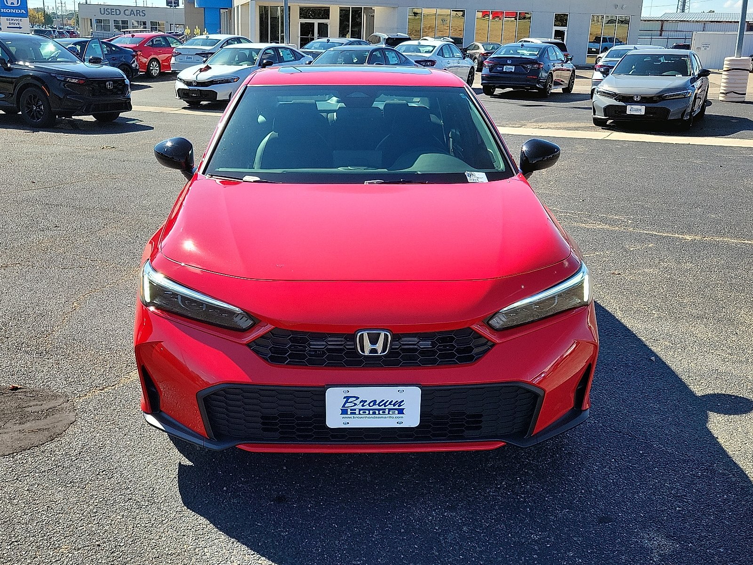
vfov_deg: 53.1
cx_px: 376
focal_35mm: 26
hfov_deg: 67.3
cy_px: 282
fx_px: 566
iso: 50
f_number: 1.8
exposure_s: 1/1250
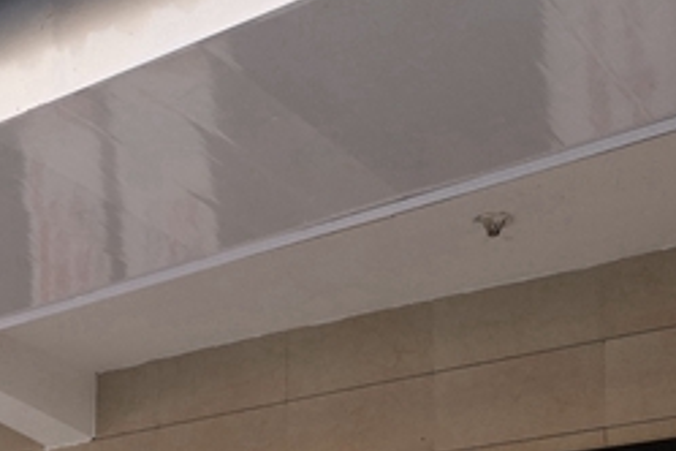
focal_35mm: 79
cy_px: 643
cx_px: -38
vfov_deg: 16.1
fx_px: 1483
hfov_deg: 24.2
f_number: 1.8
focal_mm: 3.95
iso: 50
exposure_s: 1/159
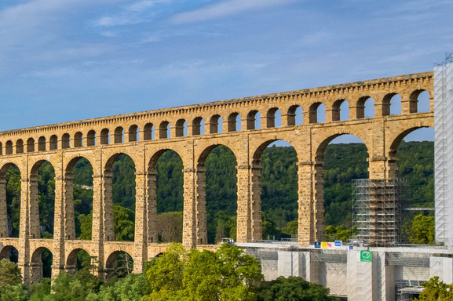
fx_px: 767
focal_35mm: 61
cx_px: -144
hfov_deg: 27.2
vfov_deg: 22.1
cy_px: 207
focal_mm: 8.4
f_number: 2.8
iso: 100
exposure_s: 1/3200
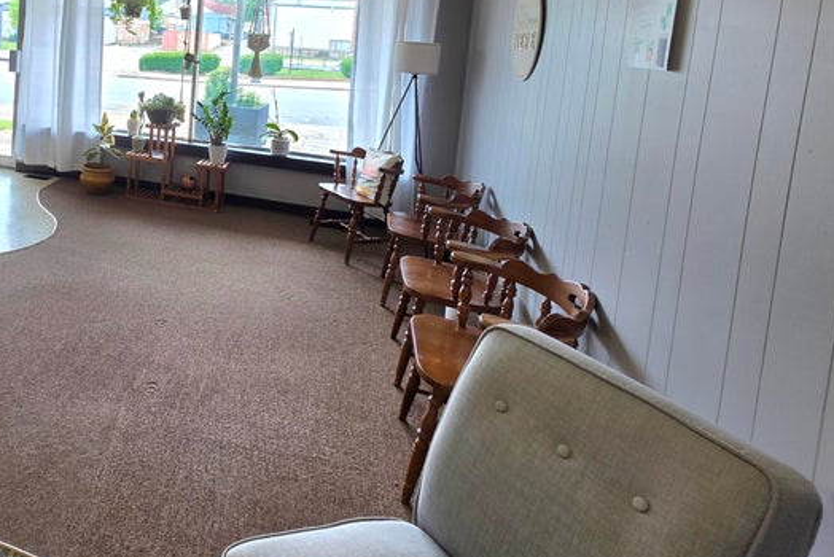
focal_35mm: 22
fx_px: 510
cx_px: 170
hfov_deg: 70.9
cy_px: 84
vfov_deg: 52.2
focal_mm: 2.2
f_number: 1.9
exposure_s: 1/120
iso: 50
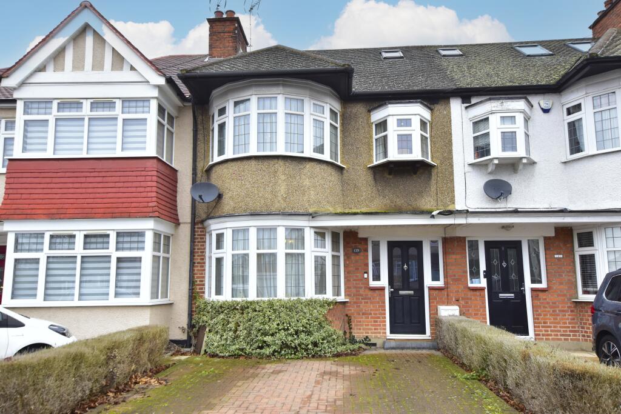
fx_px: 466
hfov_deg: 67.4
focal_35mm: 27
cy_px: 207
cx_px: 310
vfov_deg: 47.9
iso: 640
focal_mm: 18
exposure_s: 1/80
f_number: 8
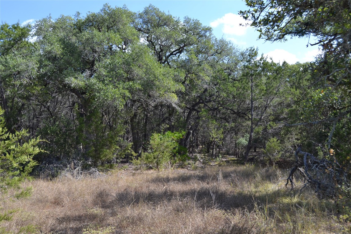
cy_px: 117
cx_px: 176
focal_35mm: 36
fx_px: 351
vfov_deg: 36.9
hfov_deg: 53.1
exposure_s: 1/160
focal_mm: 24
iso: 100
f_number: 6.3
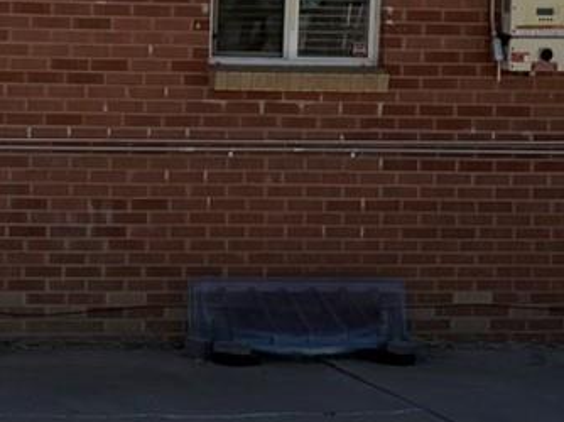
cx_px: -56
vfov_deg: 12.9
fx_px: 1872
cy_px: 192
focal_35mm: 115
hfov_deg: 16.6
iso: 80
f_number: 1.78
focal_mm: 6.76
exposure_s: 1/3584
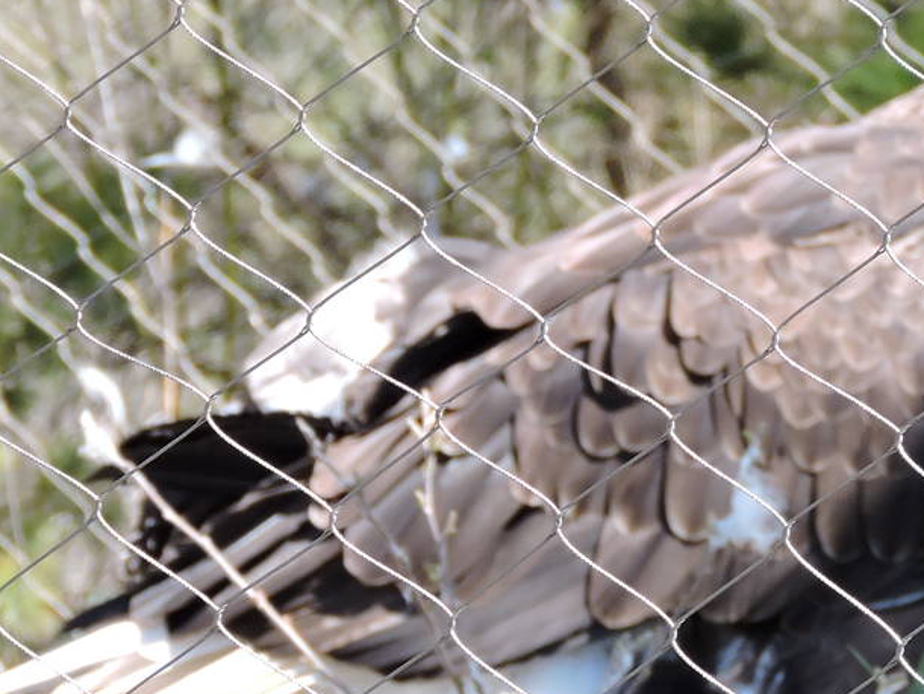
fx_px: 19253
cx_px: 1041
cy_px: 117
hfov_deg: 2.7
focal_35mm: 721
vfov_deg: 2.1
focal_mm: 49.1
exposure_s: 1/200
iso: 125
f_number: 4.7
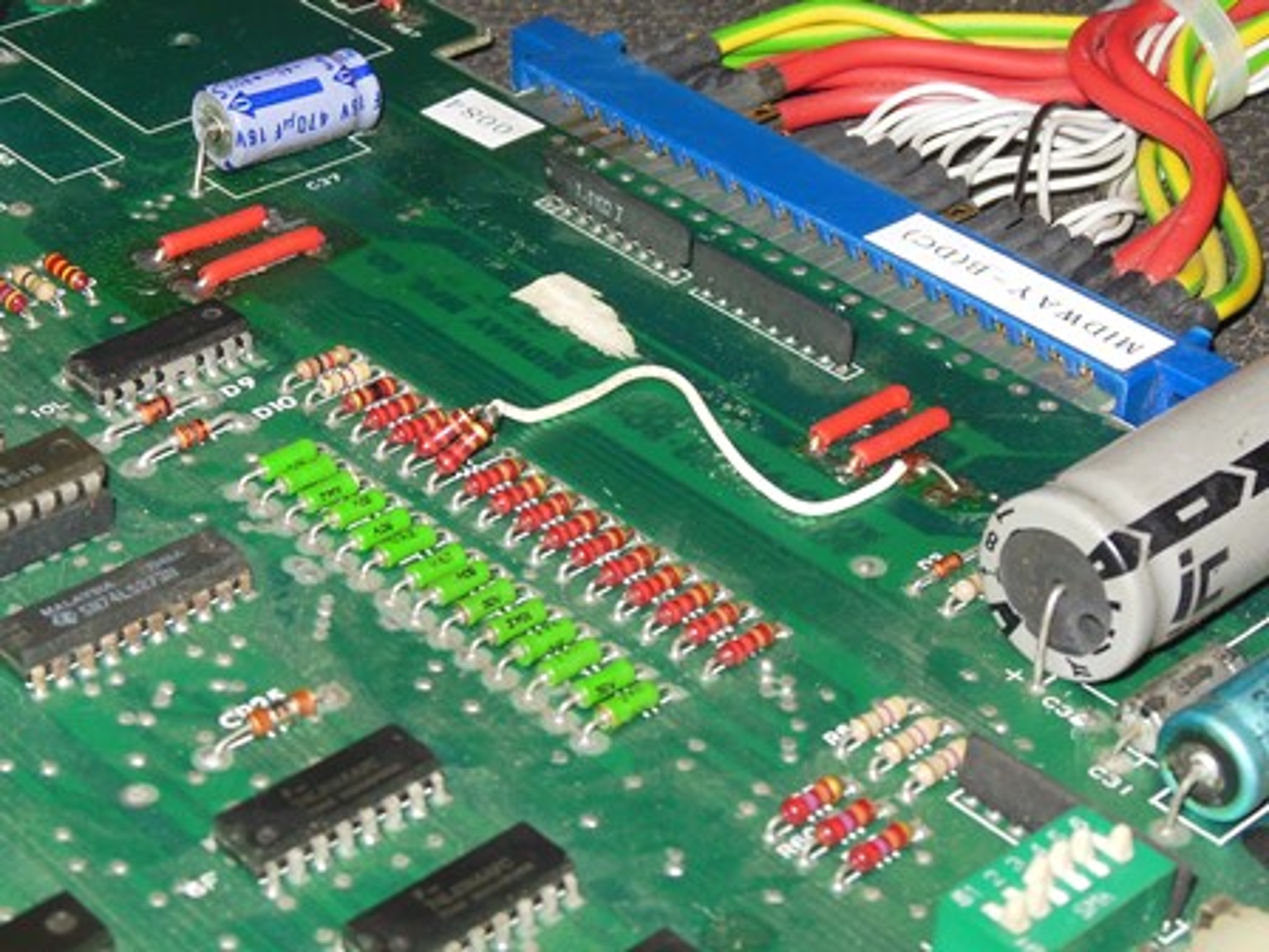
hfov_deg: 38.2
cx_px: 634
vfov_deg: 29.1
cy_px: 476
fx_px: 1833
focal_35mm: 50
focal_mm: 8.9
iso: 200
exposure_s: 1/60
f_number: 7.9
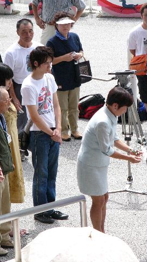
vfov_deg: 9.1
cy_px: 131
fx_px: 1644
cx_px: 157
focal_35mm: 237
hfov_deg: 5.1
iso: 100
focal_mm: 27
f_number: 2.8
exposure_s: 1/1000
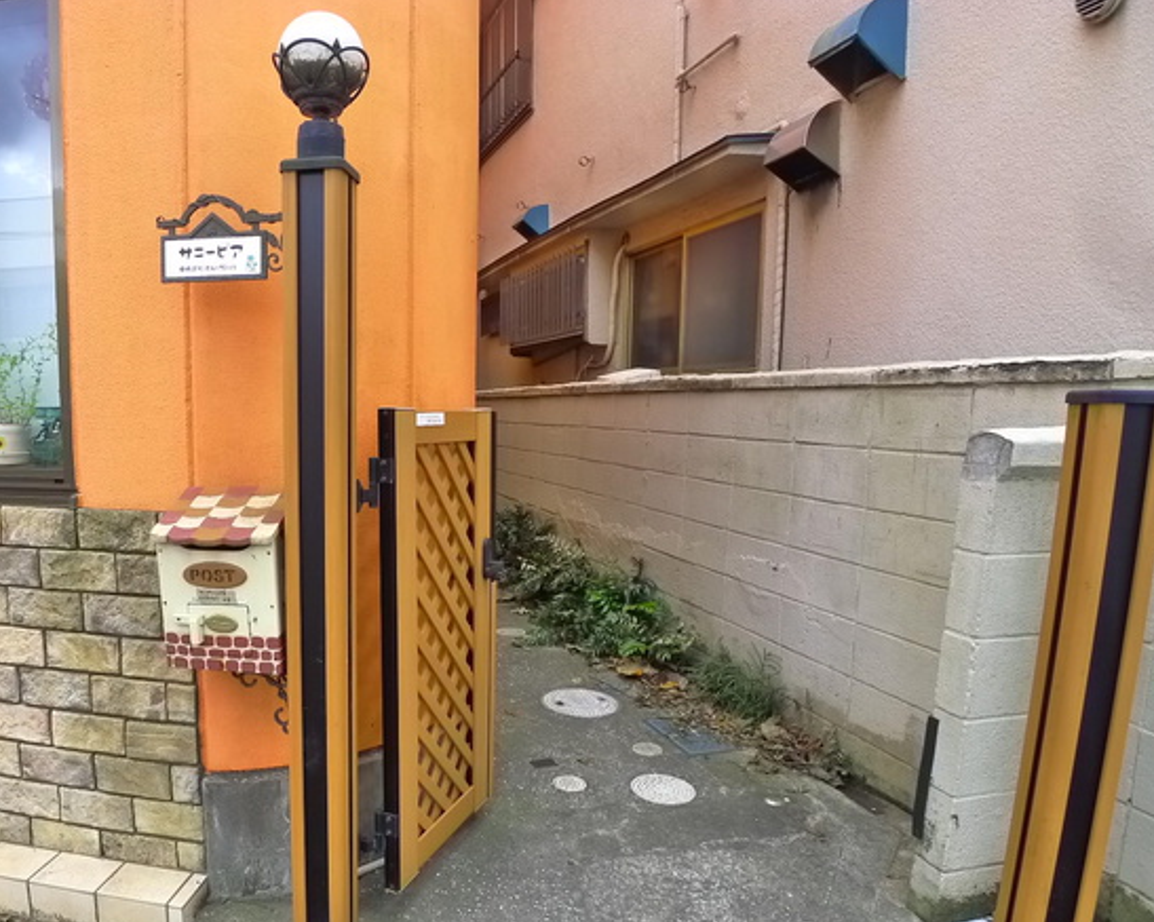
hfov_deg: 58.0
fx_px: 1024
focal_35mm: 30
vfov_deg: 48.2
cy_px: 543
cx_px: 422
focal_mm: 5.1
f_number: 2.8
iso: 400
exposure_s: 1/160
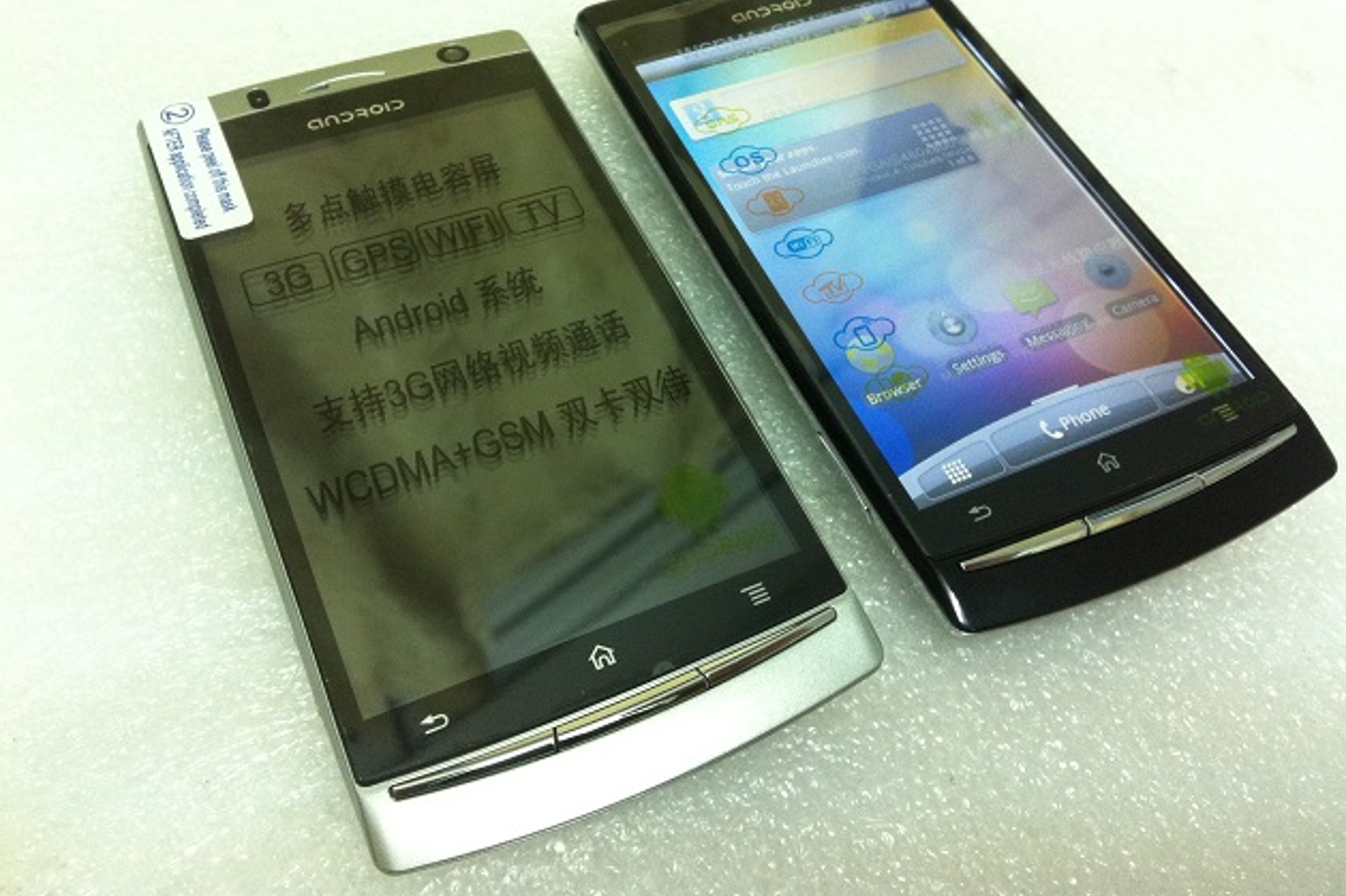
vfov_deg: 35.9
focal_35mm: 37
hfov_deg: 51.9
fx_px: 1383
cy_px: 391
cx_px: 680
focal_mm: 3.85
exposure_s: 1/15
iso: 200
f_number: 2.8
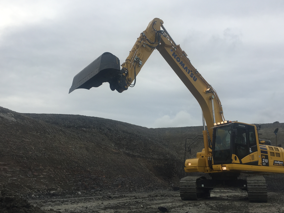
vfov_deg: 42.9
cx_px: 142
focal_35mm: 33
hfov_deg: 55.4
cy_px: 116
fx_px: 271
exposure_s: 1/1799
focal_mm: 4.15
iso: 32
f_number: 2.2
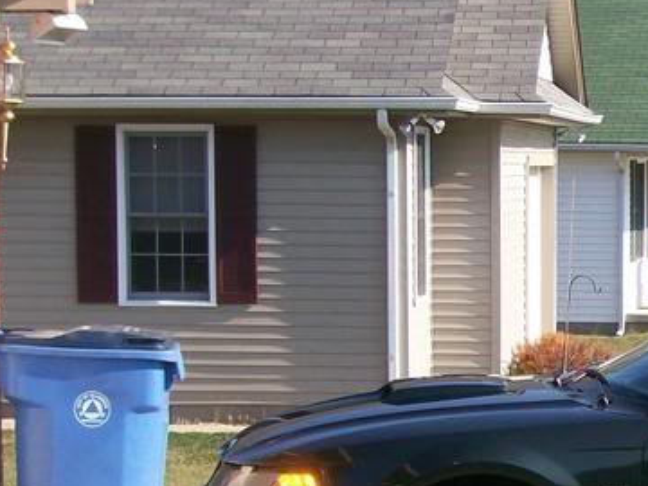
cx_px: 785
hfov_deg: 14.9
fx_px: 2396
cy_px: 439
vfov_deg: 11.5
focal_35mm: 128
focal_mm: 7.46
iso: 80
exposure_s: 1/715
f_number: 3.1
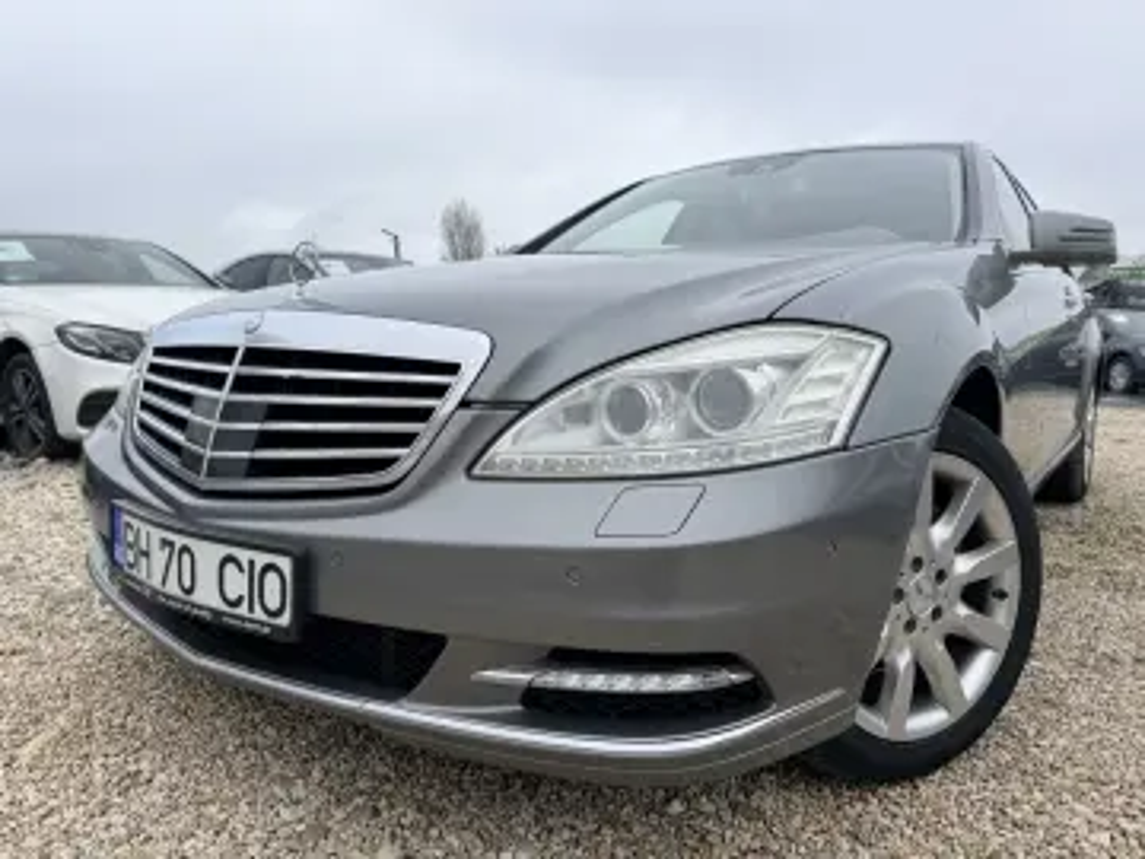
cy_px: 430
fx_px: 794
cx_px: 572
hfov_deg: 71.6
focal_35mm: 24
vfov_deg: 56.8
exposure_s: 1/2445
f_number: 1.78
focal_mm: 6.76
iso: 80
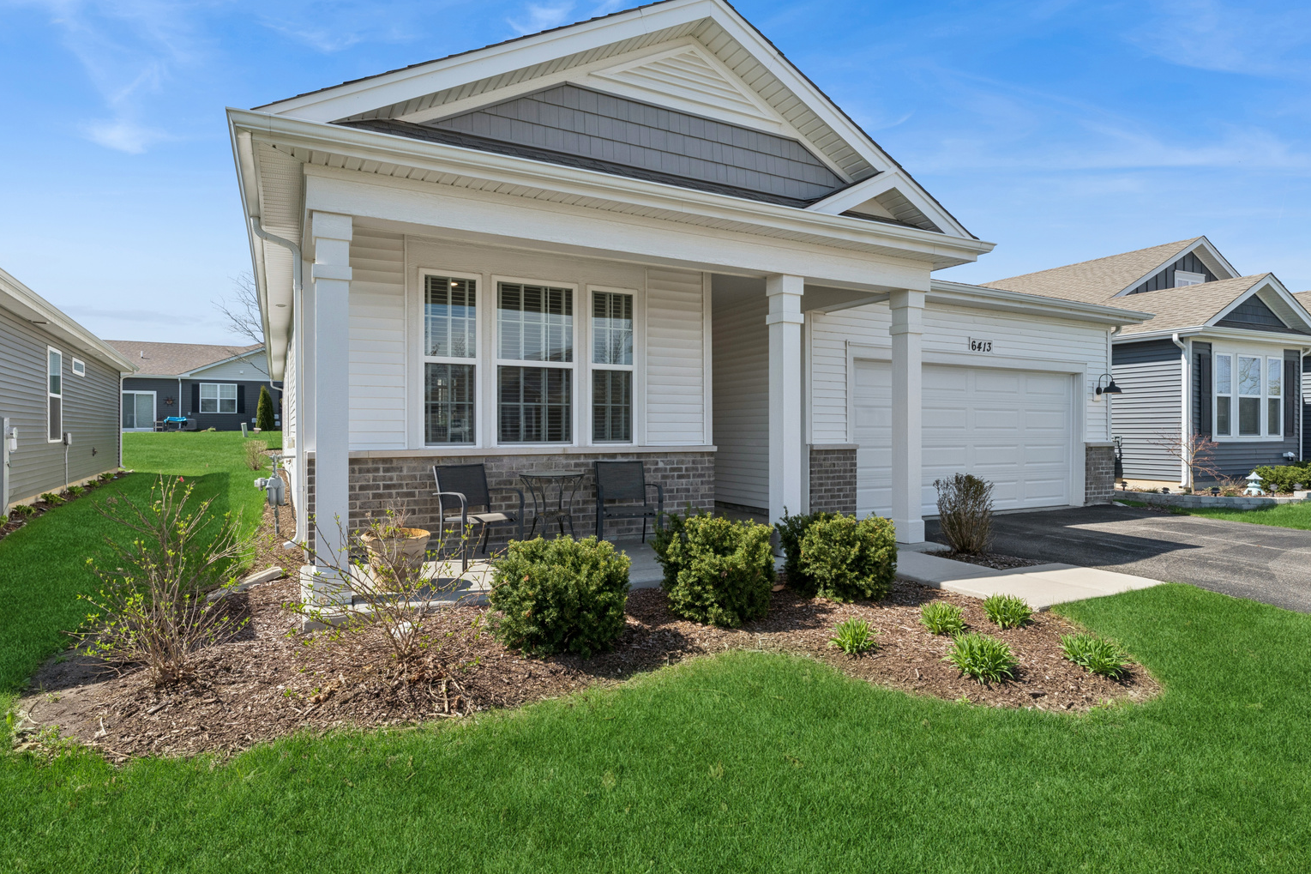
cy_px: 435
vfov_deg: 67.4
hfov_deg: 90.0
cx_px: 628
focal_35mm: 18
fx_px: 655
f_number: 11
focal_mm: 17
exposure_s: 1/320
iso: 200
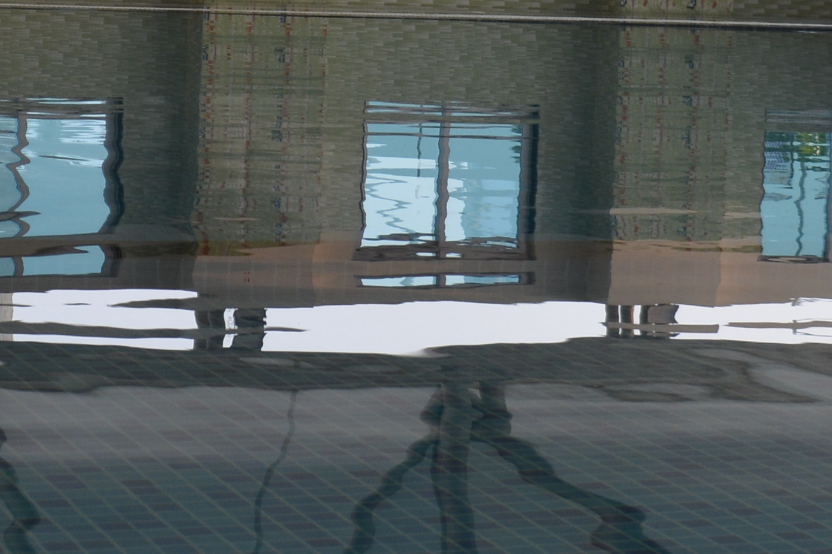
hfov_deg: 15.1
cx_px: 352
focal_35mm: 136
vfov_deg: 10.0
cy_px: -49
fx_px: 3146
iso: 200
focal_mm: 21
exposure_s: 1/125
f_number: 5.6
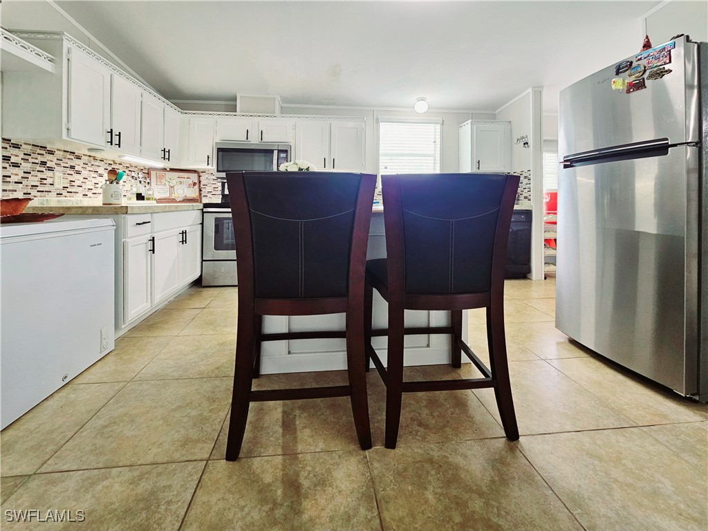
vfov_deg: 89.9
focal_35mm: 13
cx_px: 354
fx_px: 266
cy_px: 266
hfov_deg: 106.2
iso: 160
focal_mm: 2.2
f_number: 2.2
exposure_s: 1/60.2
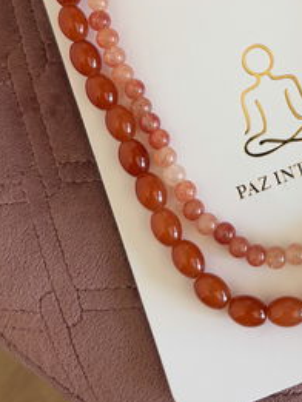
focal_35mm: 53
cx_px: 273
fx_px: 616
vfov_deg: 34.8
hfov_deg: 26.6
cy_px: 72
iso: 125
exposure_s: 1/121
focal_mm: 5.96
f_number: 1.6
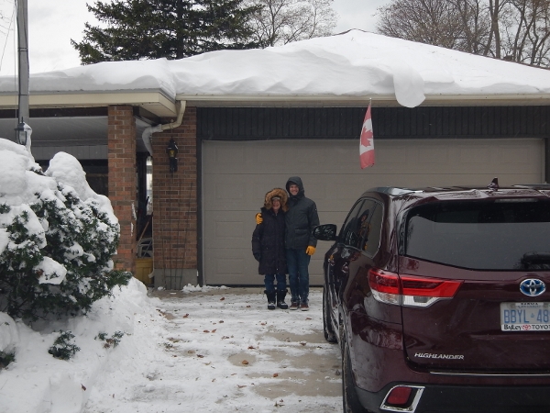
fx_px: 683
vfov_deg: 33.6
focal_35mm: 43
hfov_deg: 43.9
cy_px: 206
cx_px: 275
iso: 125
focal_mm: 7.7
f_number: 4
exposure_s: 1/200
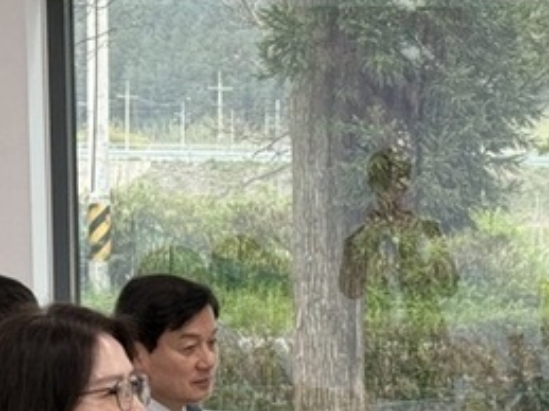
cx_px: 460
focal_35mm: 167
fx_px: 2647
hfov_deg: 11.8
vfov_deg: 8.8
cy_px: 526
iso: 64
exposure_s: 1/120
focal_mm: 6.76
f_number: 1.78
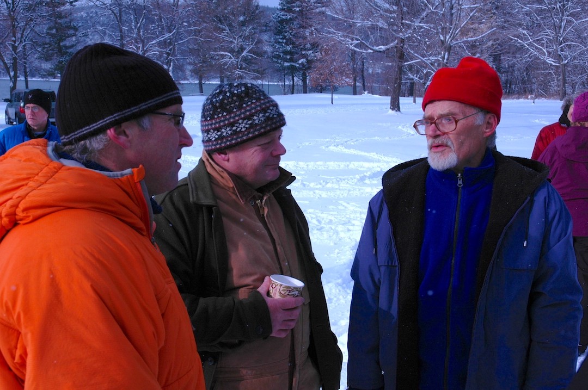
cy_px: 195
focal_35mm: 44
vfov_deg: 30.8
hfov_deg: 45.0
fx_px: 710
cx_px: 294
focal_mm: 29
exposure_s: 1/1000
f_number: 9
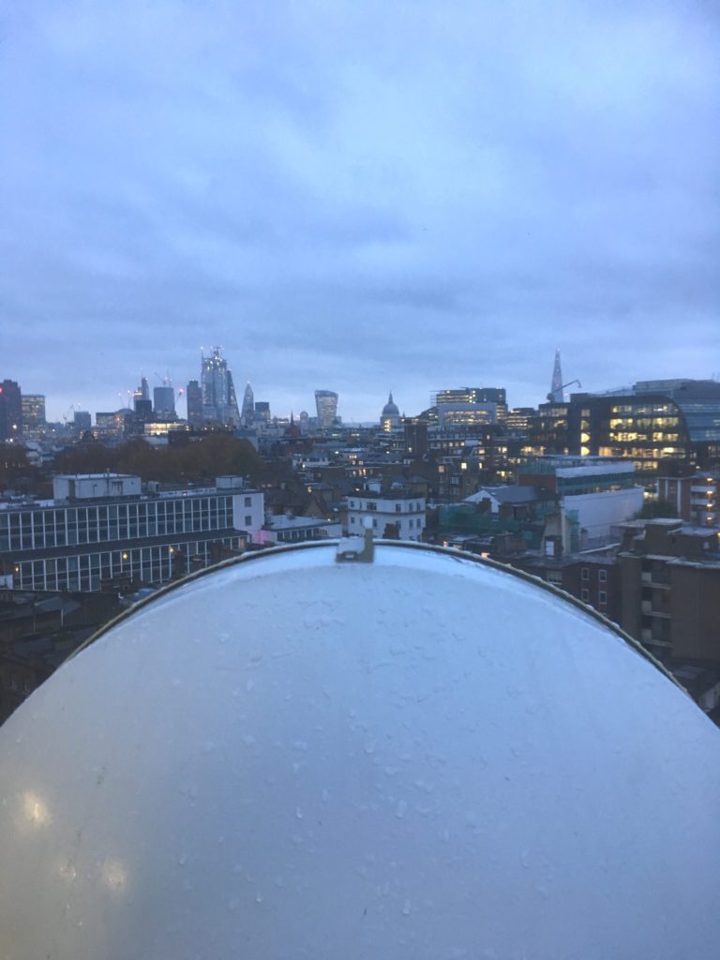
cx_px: 360
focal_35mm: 29
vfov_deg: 61.7
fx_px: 804
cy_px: 480
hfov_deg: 48.2
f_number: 2.2
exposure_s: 1/33
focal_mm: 4.15
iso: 125
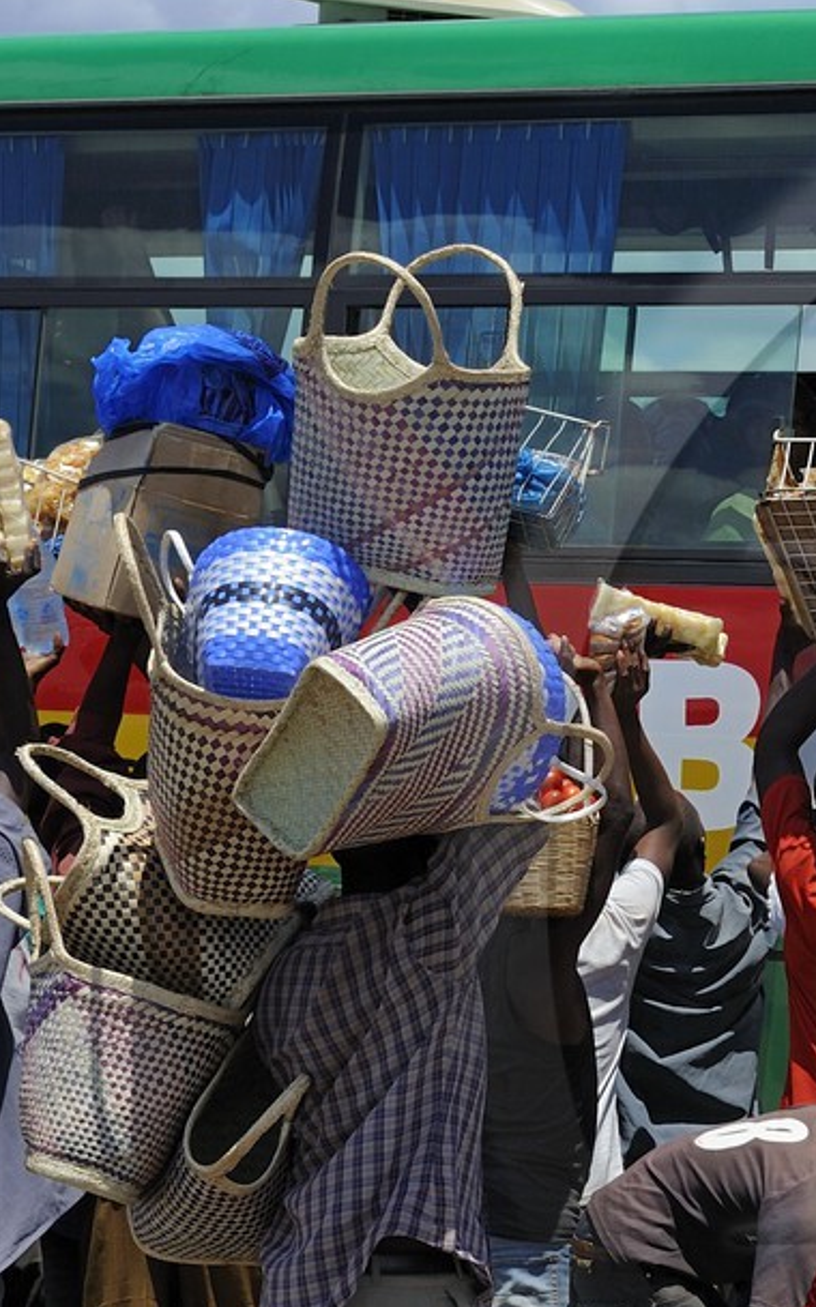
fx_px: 5914
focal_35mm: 166
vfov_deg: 12.6
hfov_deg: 7.7
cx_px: 1336
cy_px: 895
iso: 200
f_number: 9
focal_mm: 62
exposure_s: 1/400
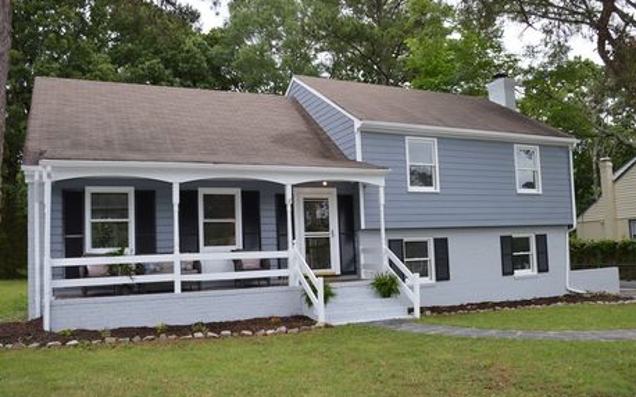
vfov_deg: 41.8
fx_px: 520
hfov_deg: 62.9
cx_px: 336
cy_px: 212
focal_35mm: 30
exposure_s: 1/125
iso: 125
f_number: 5.6
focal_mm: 18
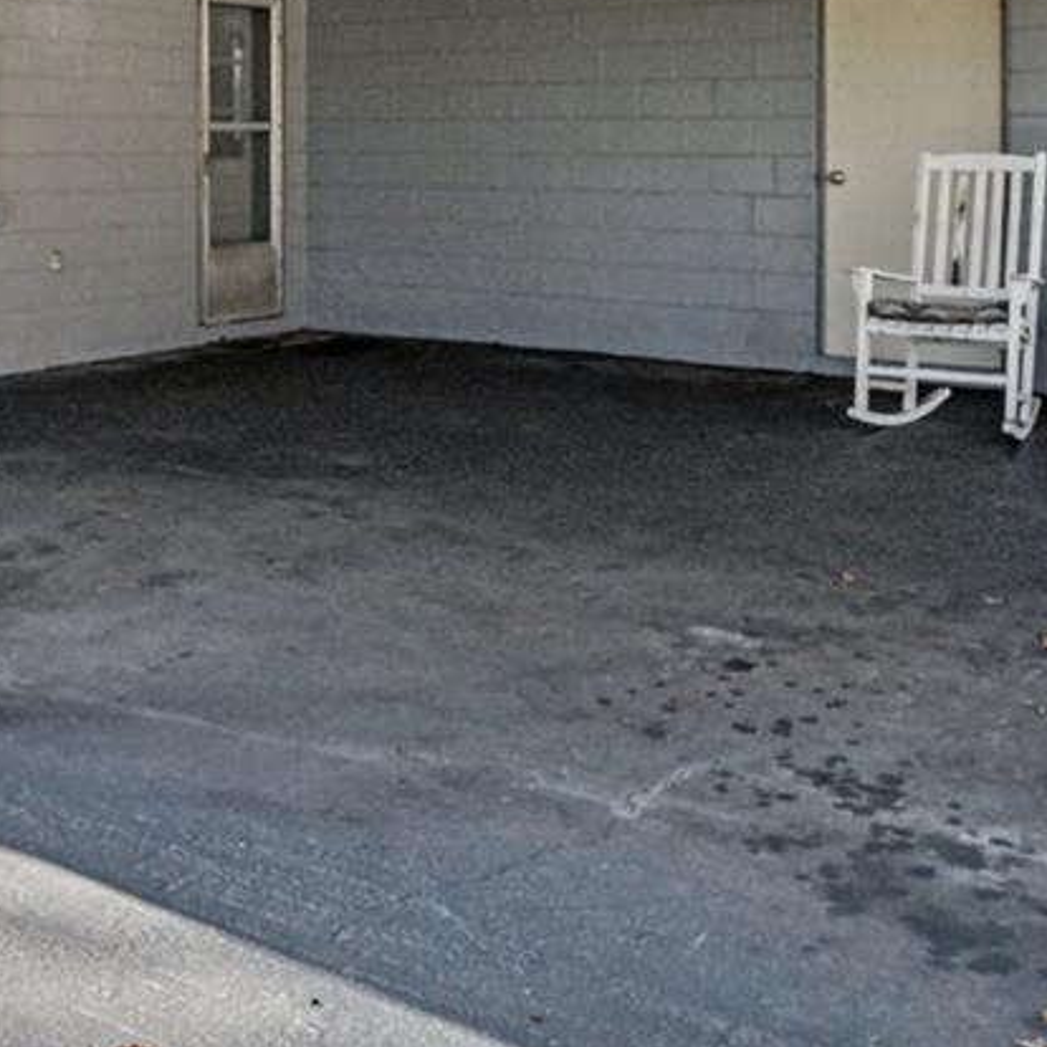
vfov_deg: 35.3
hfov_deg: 35.0
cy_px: 177
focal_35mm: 46
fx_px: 1574
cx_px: 142
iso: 400
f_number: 8
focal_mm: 14
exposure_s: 1/200
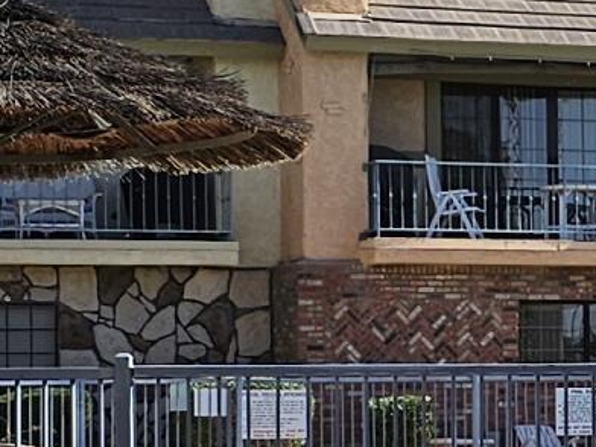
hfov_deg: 11.0
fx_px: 3030
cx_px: 722
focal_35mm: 176
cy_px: 411
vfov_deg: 8.4
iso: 10
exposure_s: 1/976
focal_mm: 6.3
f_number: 1.7
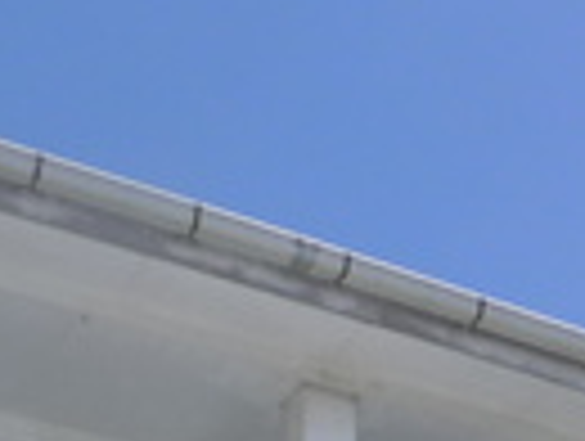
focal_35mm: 129
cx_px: 630
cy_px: 1100
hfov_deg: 14.9
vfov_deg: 9.9
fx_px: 2184
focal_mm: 5.1
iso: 100
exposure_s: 1/640
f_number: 4
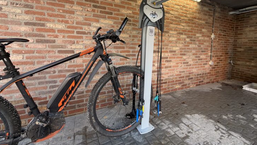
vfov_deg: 65.8
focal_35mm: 16
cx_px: 131
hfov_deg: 99.4
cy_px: 52
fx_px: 109
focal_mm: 2.22
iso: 100
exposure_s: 1/121
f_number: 2.2
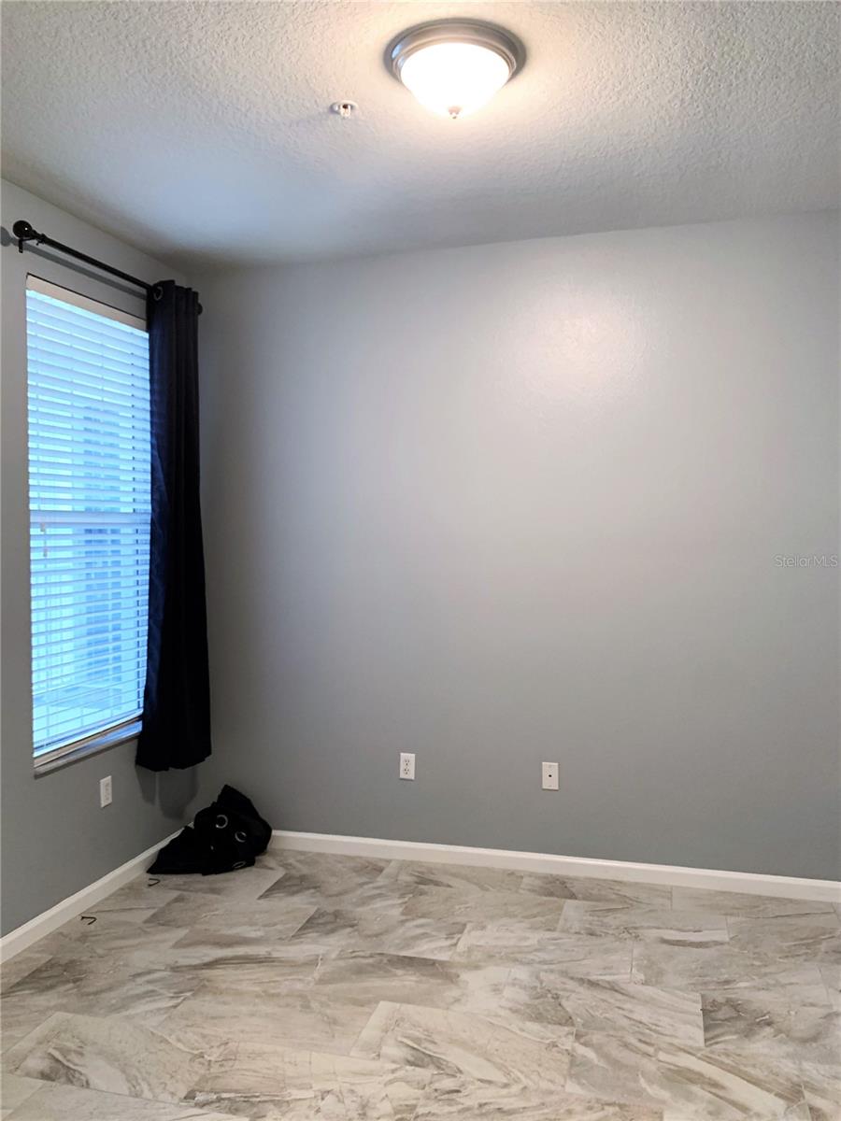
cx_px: 420
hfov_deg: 53.1
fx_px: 842
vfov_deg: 67.3
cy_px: 560
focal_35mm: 26
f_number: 1.8
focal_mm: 4.25
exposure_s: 1/40
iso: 250
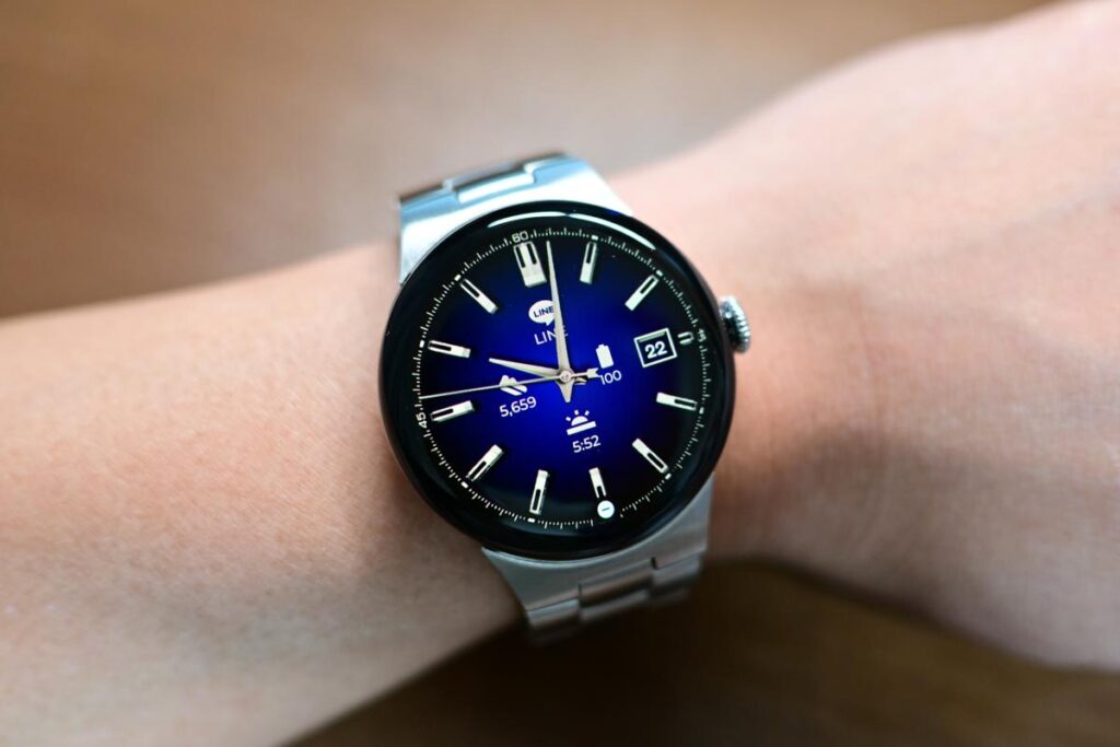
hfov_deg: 53.1
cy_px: 374
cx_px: 560
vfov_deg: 36.9
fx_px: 1120
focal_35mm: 36
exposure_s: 1/80
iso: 800
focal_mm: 24
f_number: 2.2
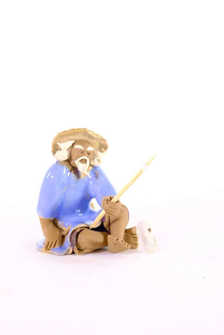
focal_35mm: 229
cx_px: 112
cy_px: 168
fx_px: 2136
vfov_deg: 9.0
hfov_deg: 6.0
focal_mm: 152.6
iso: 800
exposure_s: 1/20
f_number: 11
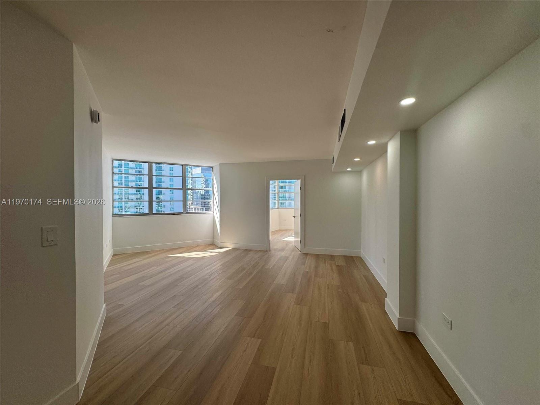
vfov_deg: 85.7
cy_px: 202
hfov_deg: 102.1
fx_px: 218
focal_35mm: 14
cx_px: 270
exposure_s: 1/237
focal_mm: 2.22
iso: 40
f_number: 2.2
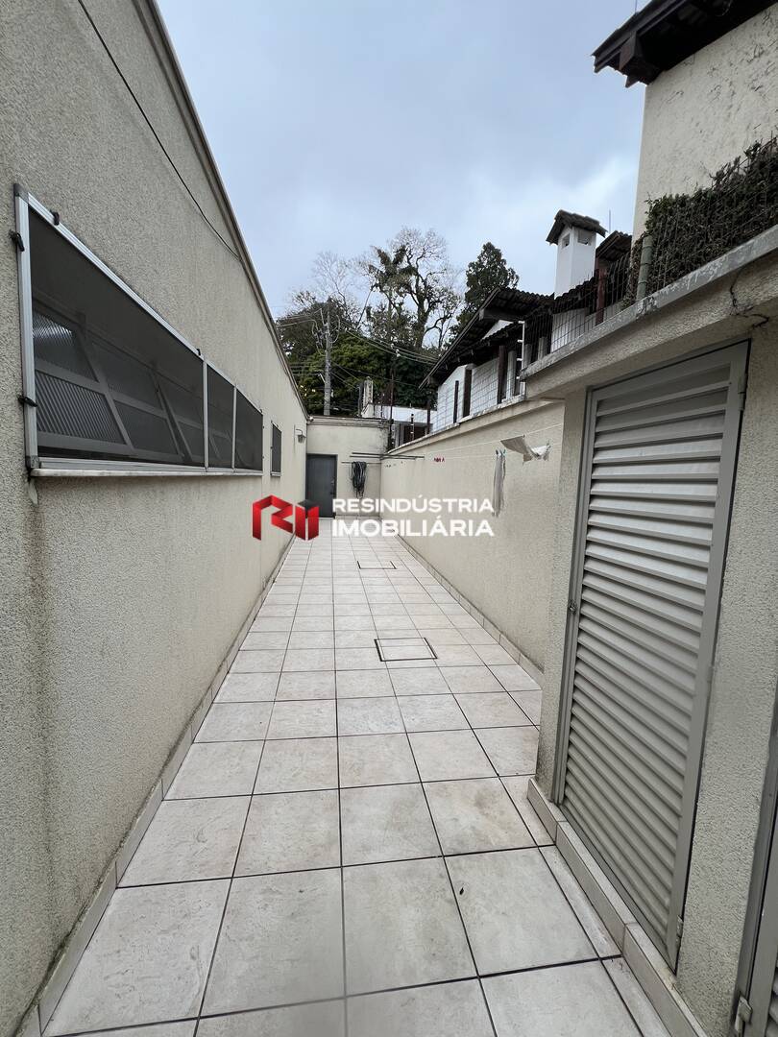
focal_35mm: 13
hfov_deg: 89.9
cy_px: 518
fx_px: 390
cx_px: 389
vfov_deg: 106.2
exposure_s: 1/99
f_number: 1.8
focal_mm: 1.57
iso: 32
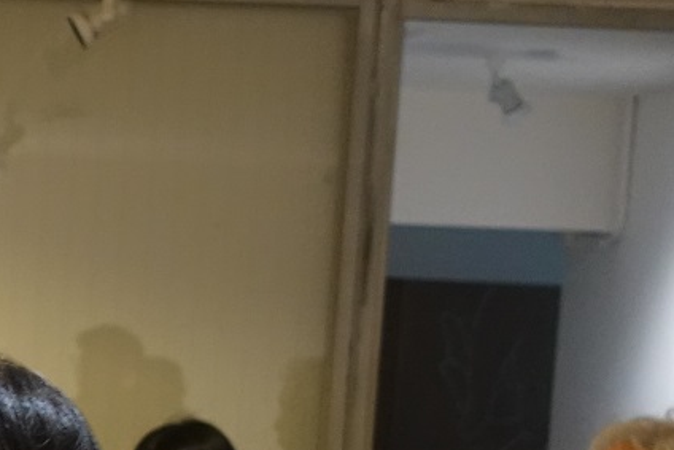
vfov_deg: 10.9
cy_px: 515
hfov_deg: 15.5
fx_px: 2322
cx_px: -279
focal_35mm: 124
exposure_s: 1/30
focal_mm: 8.8
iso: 500
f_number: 1.8
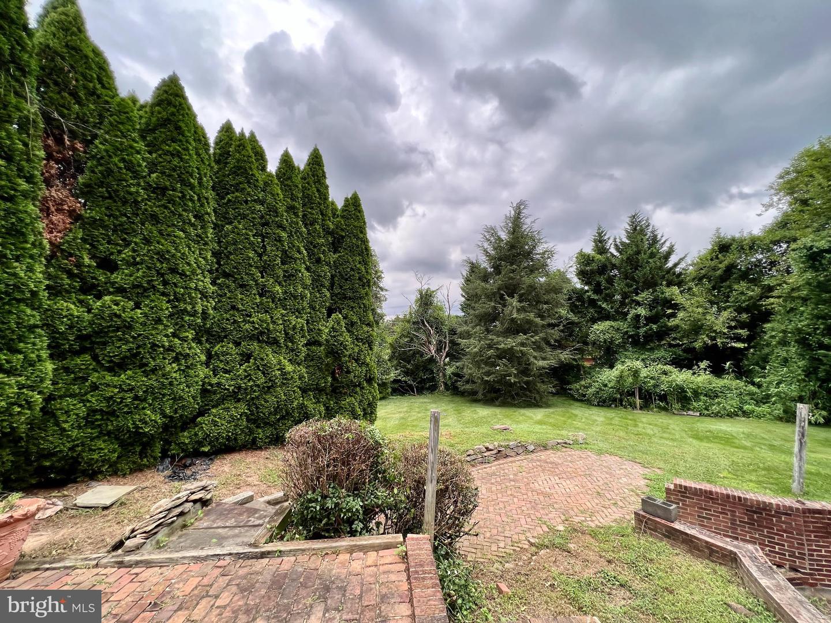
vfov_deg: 89.9
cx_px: 416
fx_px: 312
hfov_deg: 106.2
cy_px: 312
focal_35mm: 13
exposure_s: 1/213
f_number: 1.8
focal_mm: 1.57
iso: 32
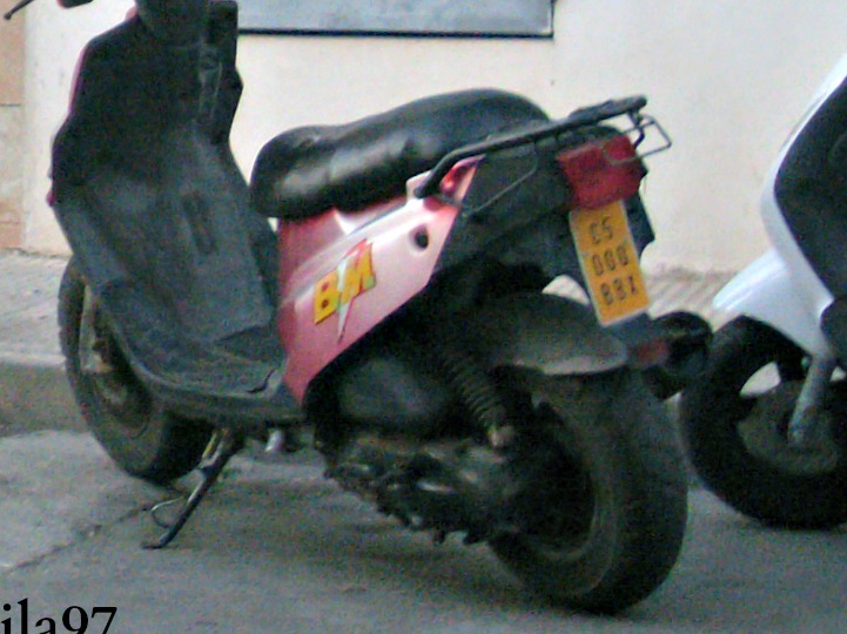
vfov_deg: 26.8
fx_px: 1321
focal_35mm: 54
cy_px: 205
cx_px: 347
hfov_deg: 35.5
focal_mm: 6.3
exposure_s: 1/15
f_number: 3
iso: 200
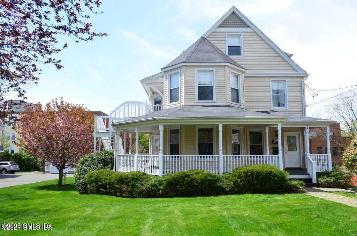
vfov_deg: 47.7
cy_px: 118
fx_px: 267
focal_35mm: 27
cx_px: 178
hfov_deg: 67.5
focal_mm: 18
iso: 125
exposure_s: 1/200
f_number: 7.1
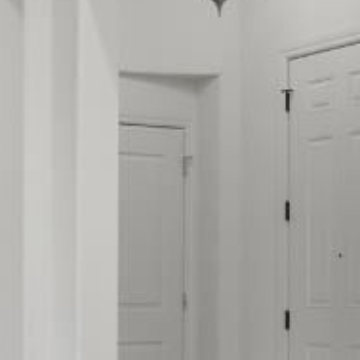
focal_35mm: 108
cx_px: 143
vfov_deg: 16.0
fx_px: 1271
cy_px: 314
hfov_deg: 16.1
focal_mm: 16
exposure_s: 1/250
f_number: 9
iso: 250
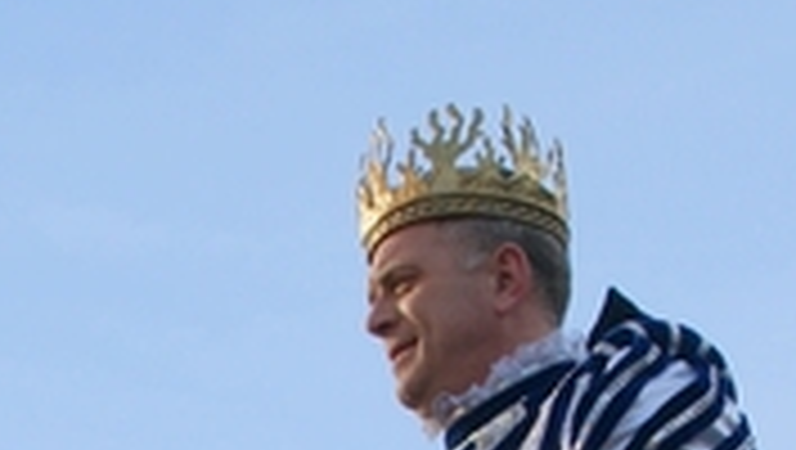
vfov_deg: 7.9
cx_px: 216
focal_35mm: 149
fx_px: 3148
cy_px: 848
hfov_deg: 14.4
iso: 100
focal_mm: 28
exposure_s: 1/250
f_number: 7.1
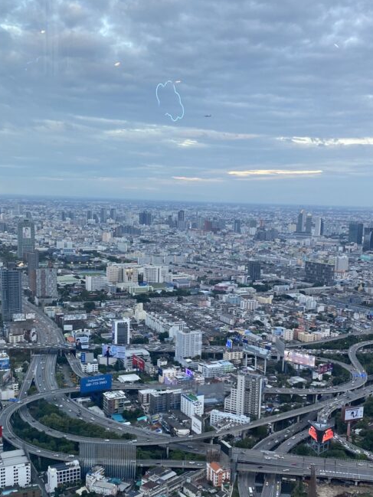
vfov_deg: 45.5
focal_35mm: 41
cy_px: 303
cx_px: 211
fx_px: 589
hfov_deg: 35.1
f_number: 1.8
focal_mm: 4.25
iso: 100
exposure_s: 1/121
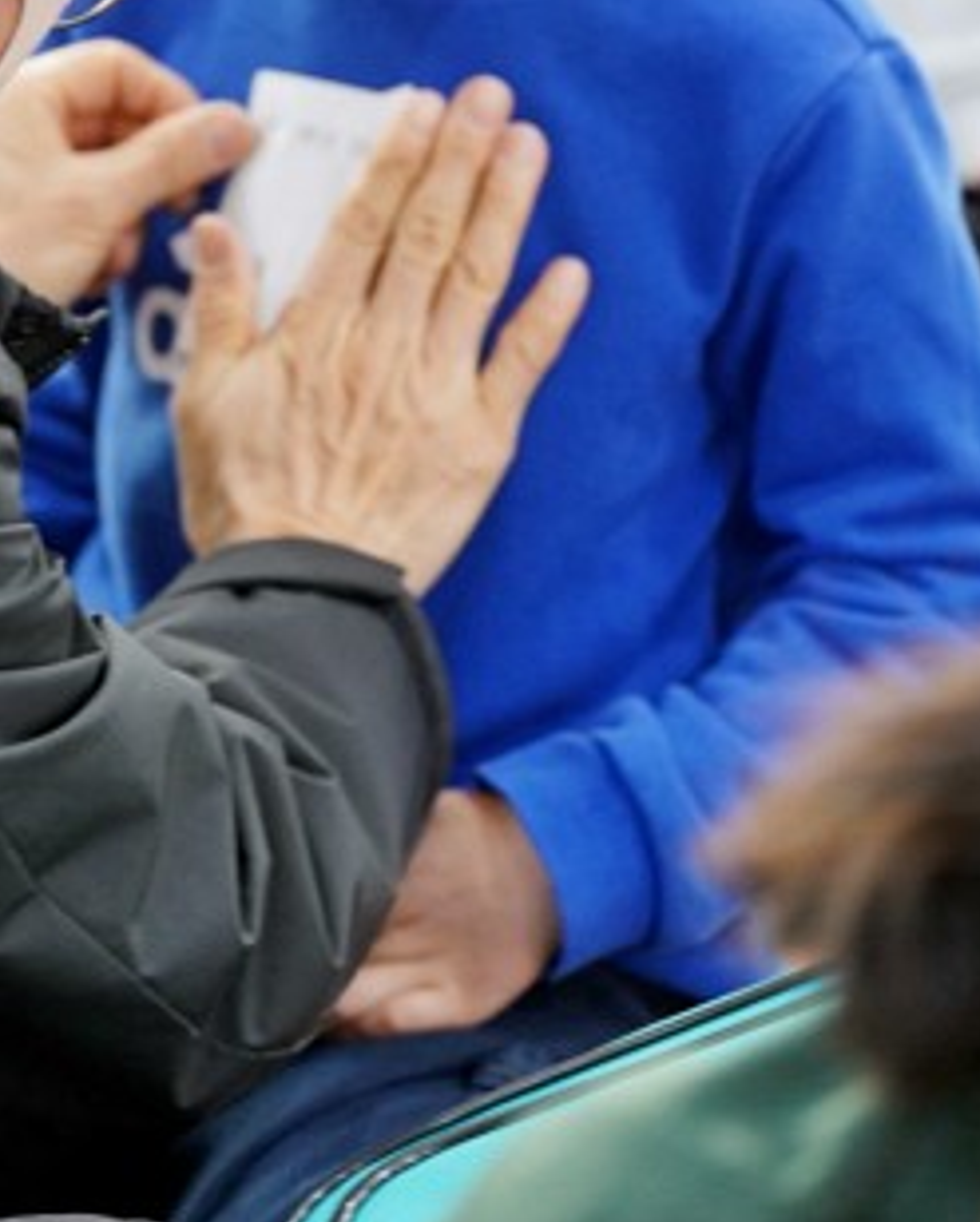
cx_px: 131
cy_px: 103
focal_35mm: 315
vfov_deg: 6.1
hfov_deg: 4.9
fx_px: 11404
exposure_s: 1/160
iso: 2500
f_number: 2.8
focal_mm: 115
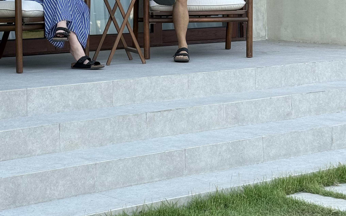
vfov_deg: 12.7
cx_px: 91
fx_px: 952
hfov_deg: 20.4
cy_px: -31
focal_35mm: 101
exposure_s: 1/802
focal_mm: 6.76
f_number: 1.78
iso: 64
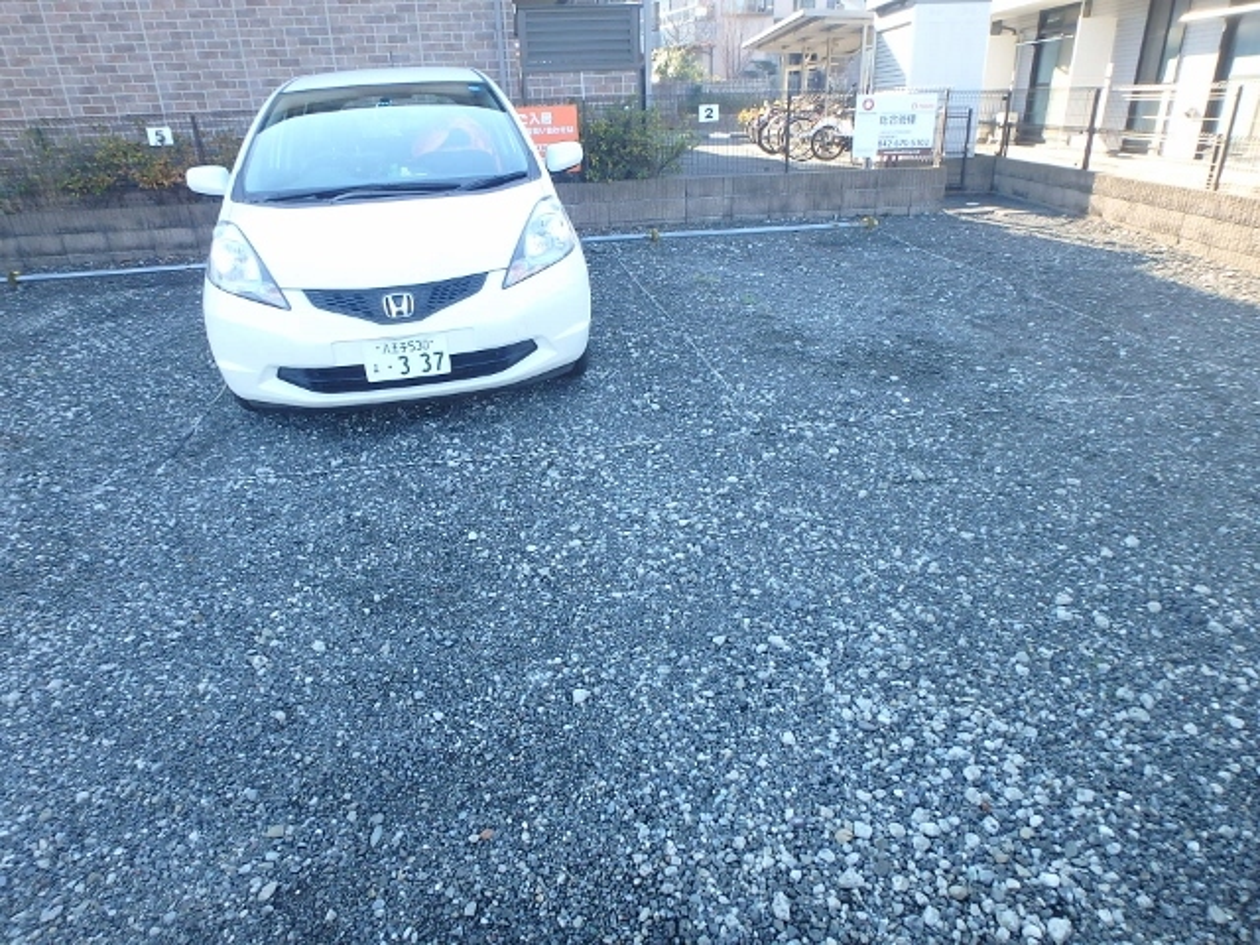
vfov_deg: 63.4
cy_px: 472
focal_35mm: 21
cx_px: 630
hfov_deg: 79.0
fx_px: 764
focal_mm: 3.7
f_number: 3.5
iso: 125
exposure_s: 1/100
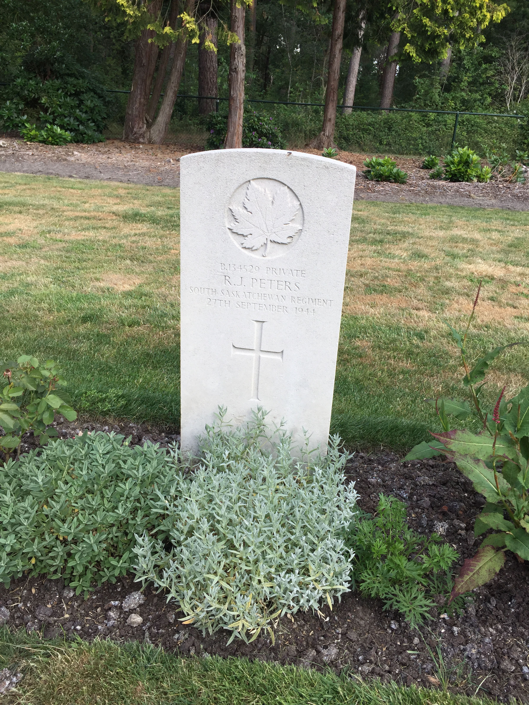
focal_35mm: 29
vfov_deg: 61.7
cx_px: 264
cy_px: 352
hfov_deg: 48.2
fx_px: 591
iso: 32
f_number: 2.2
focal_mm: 4.15
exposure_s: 1/476
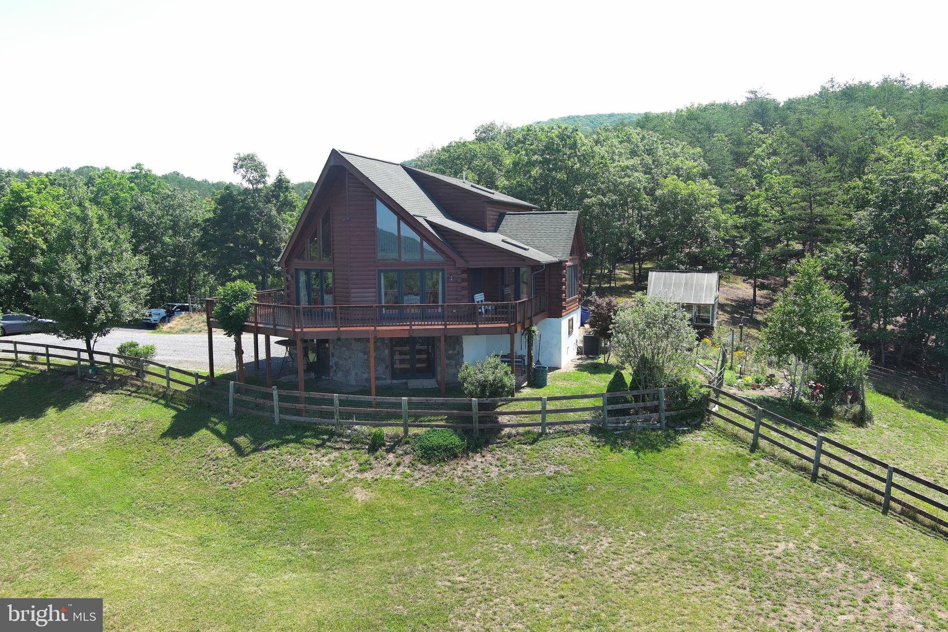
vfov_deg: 45.0
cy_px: 316
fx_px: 764
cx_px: 474
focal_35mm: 29
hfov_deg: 63.7
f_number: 2.8
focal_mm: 10.57
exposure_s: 1/426
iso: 100
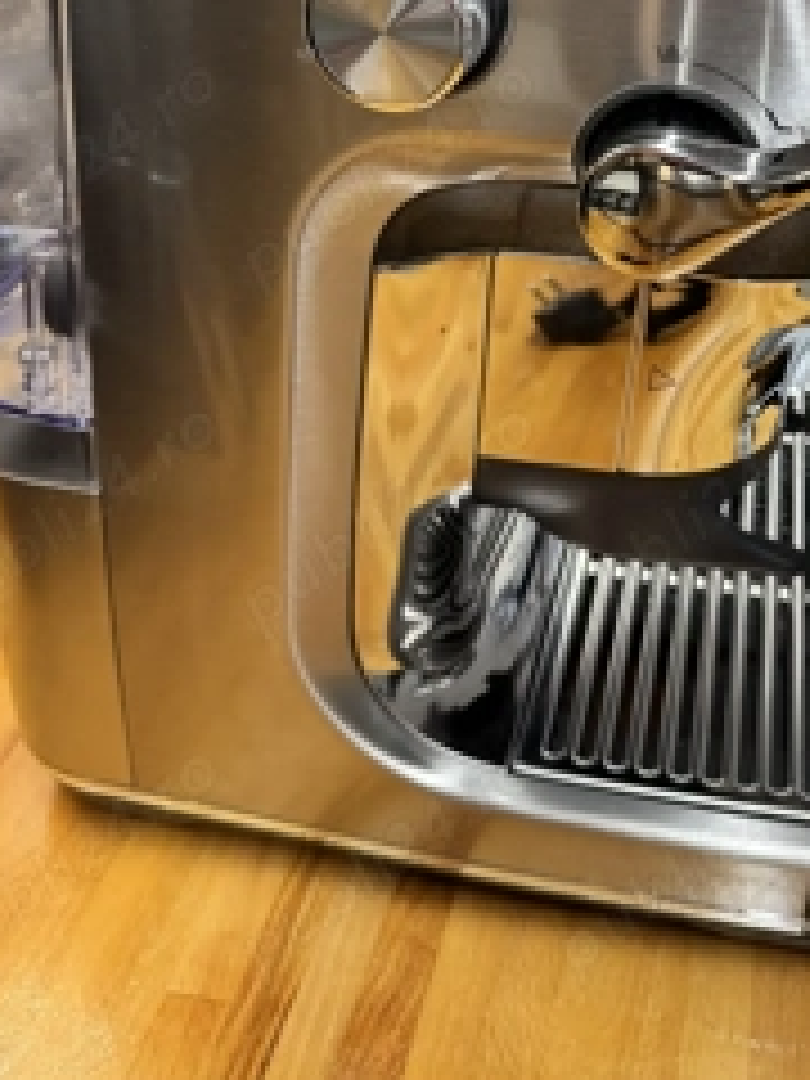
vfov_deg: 44.9
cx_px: 544
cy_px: 248
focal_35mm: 40
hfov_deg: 35.6
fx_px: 1248
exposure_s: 1/50
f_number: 1.78
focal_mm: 6.76
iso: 125
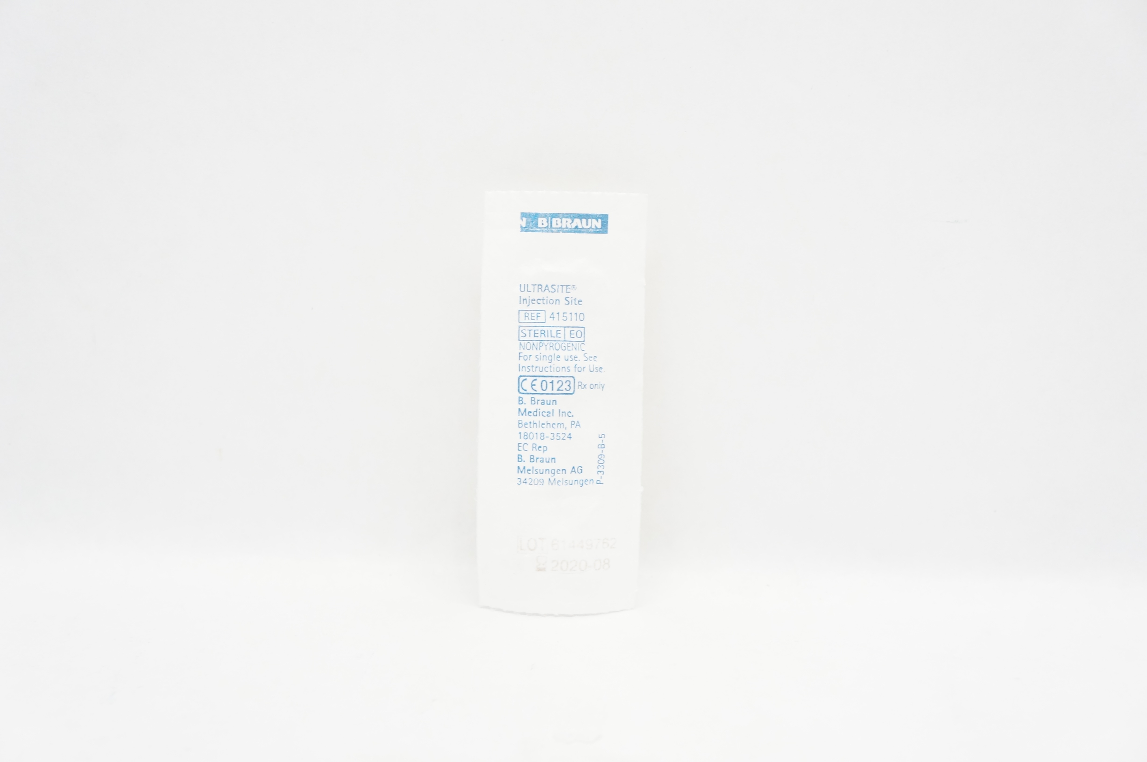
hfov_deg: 38.9
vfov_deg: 26.4
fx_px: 1623
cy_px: 381
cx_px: 574
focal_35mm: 51
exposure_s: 1/60
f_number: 6.3
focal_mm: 34
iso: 800
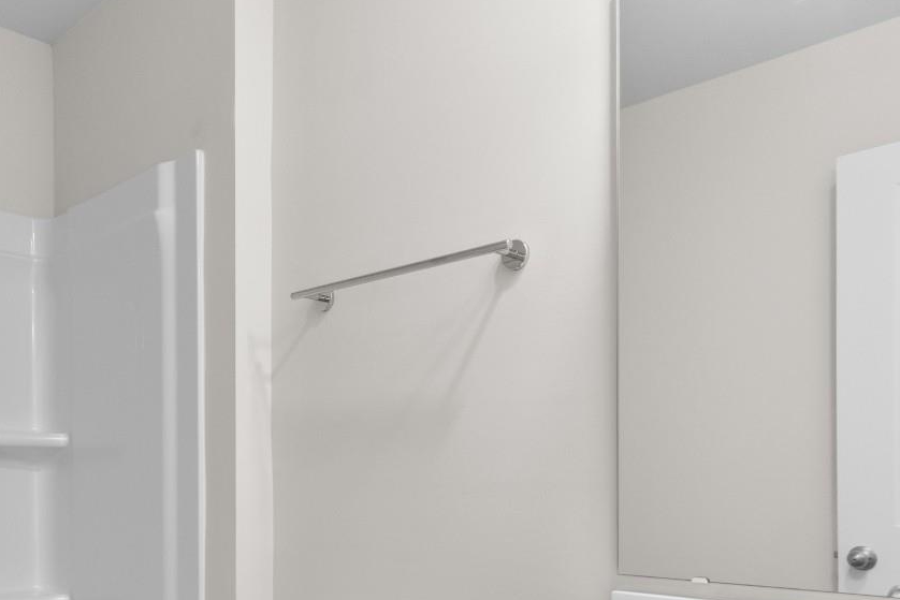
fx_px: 725
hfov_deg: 61.7
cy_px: 452
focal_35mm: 29
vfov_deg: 43.5
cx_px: 284
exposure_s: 1/5
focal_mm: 10
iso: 100
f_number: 4.5
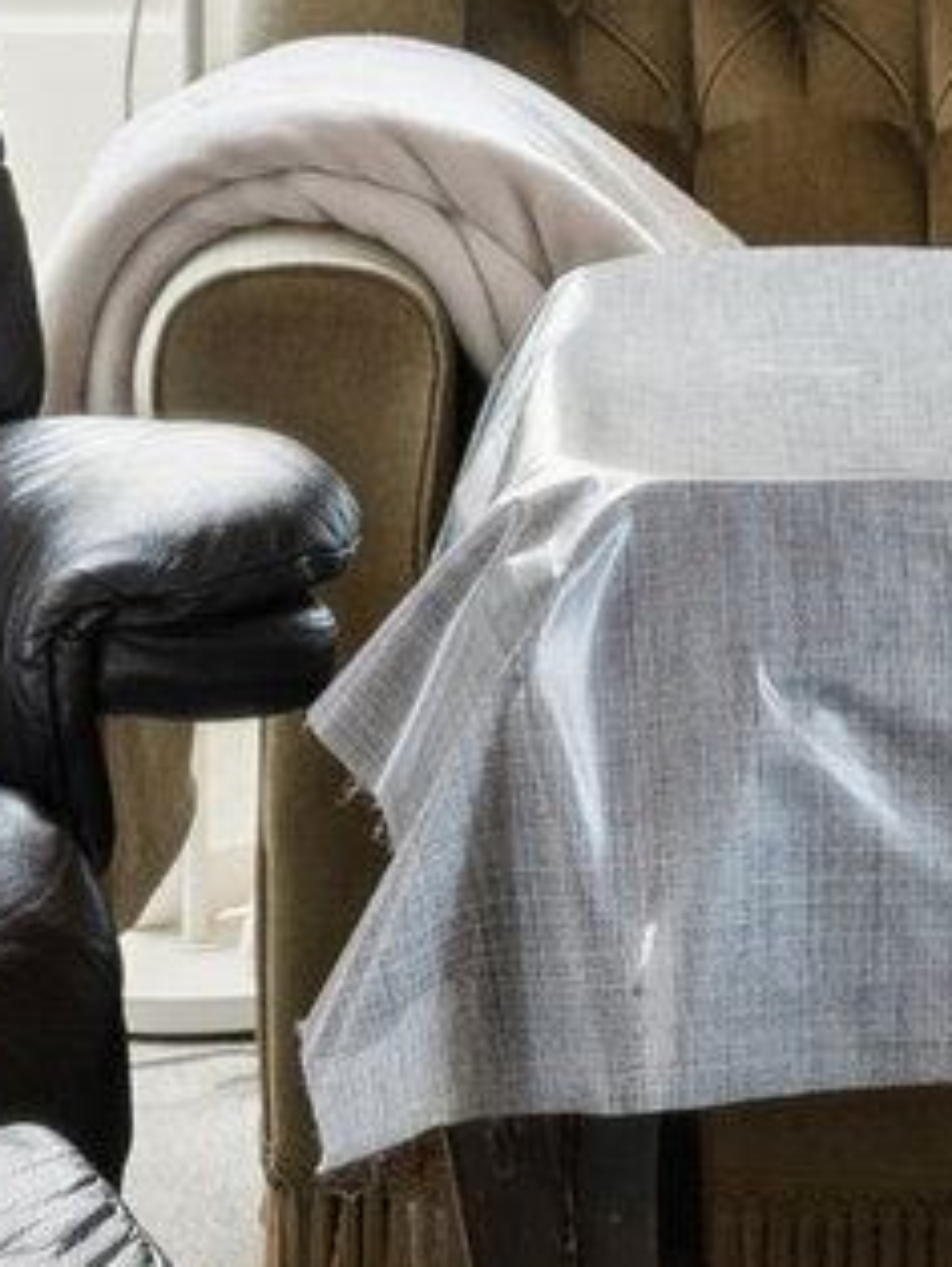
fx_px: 7397
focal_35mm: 202
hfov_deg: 7.3
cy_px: -714
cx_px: 896
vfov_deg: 9.5
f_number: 6.3
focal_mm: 22
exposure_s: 1/20
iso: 500
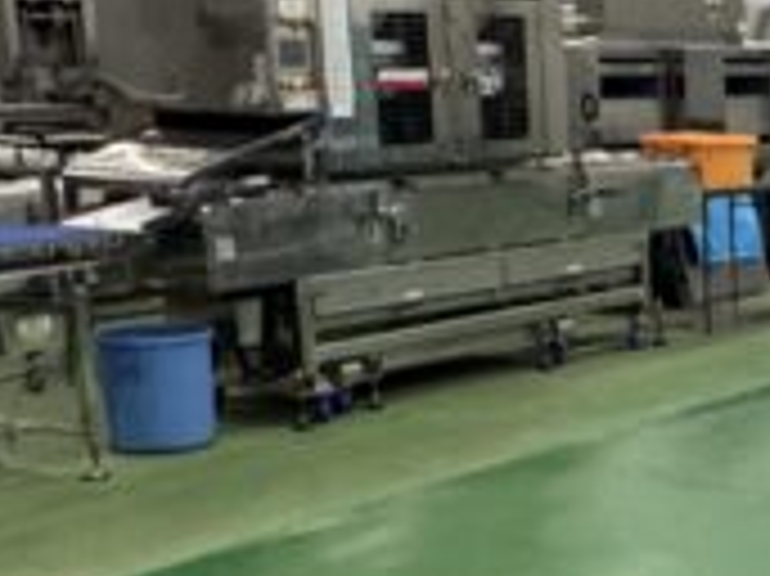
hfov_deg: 19.6
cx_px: 1216
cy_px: 495
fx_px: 1867
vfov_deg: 17.3
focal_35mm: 84
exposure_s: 1/100
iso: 320
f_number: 2.2
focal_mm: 2.22
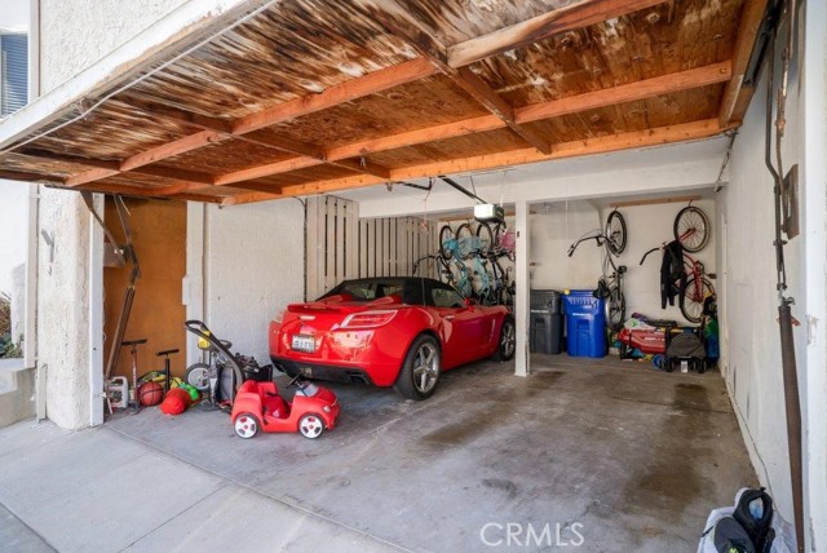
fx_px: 414
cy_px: 276
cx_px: 414
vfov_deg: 67.5
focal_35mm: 18
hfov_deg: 89.9
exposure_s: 1/125
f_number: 8
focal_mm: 18
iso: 125
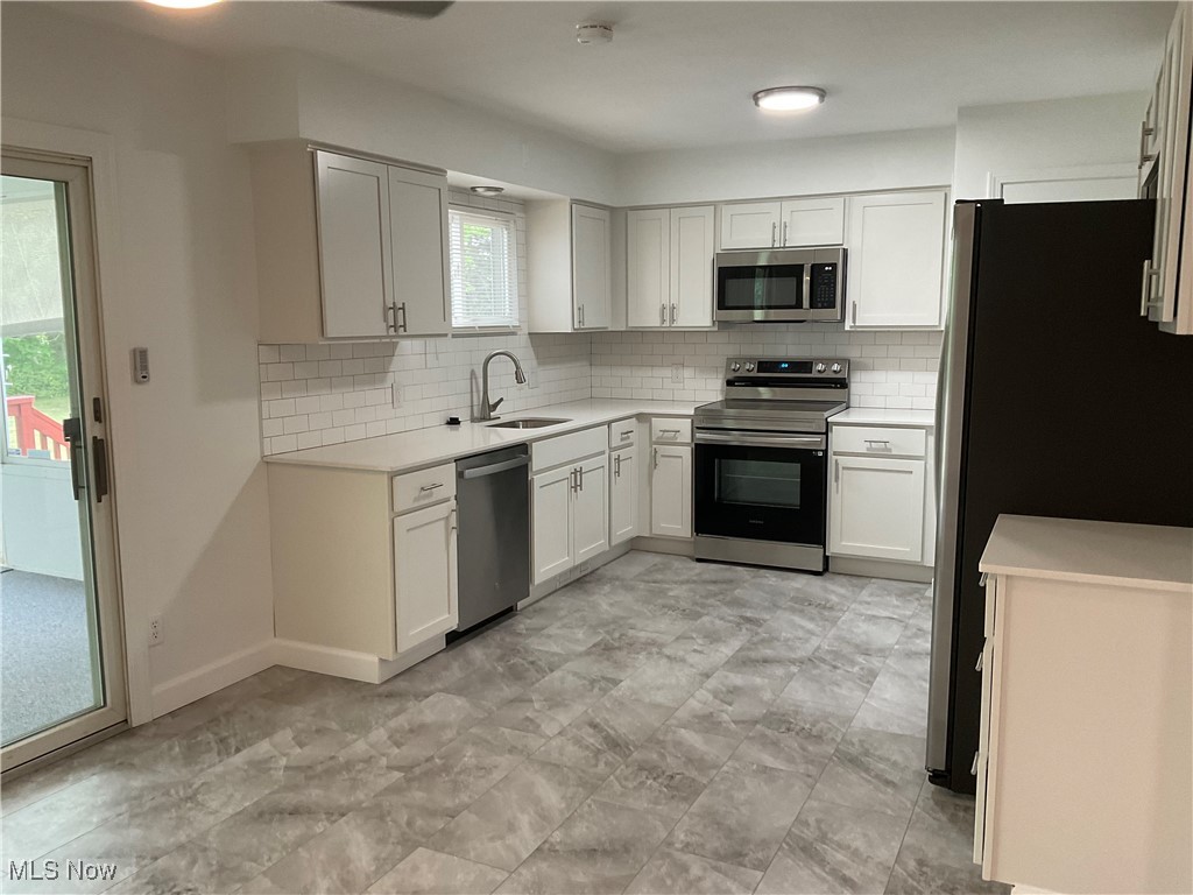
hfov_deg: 61.7
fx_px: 999
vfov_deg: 48.2
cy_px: 448
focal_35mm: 29
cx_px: 596
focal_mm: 3
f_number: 1.8
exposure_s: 1/60
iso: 80
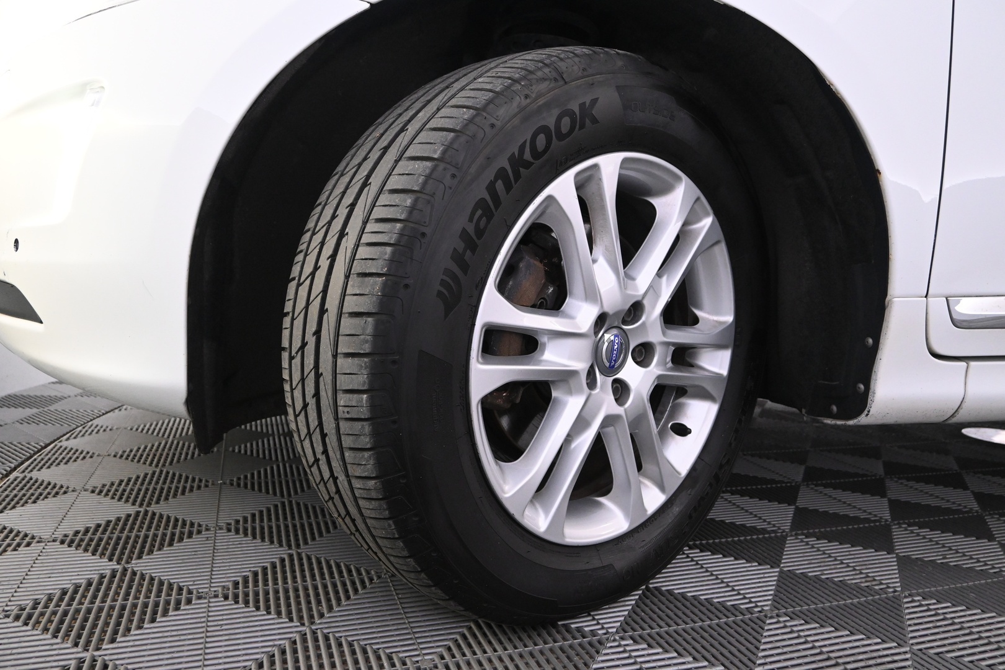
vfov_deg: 49.1
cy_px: 335
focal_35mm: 26
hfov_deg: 68.9
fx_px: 733
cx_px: 502
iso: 2500
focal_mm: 17.5
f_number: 4.5
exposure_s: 1/80
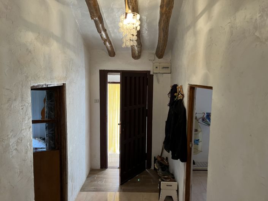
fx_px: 201
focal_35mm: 26
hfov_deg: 67.3
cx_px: 134
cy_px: 100
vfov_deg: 53.0
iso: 100
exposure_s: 1/50
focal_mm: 5.1
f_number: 1.6
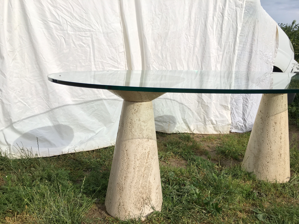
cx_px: 150
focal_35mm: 29
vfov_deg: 48.2
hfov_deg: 61.7
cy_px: 112
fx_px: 250
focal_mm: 4.15
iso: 25
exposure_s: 1/1241
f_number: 2.2
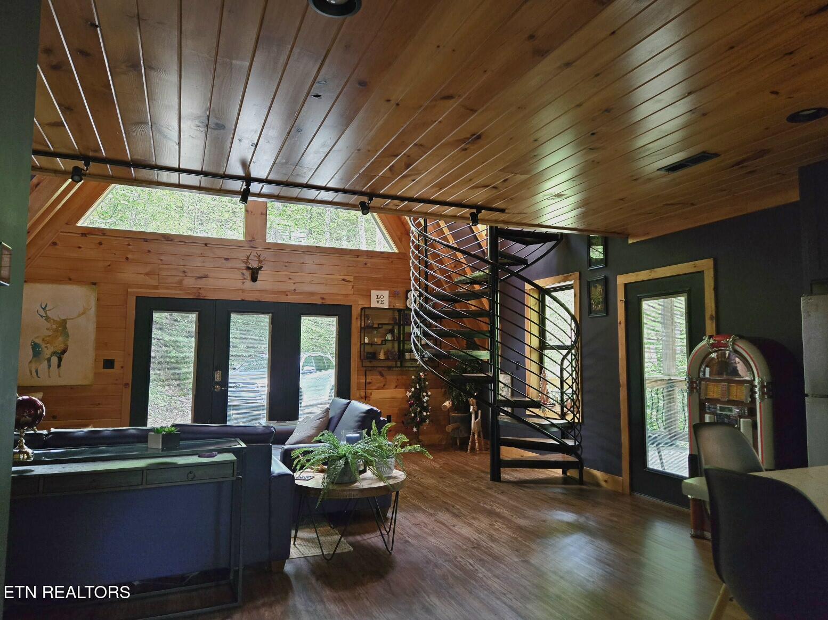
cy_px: 310
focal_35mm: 23
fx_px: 550
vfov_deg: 58.8
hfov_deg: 74.0
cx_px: 414
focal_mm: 5.4
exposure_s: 1/120
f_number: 1.8
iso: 400
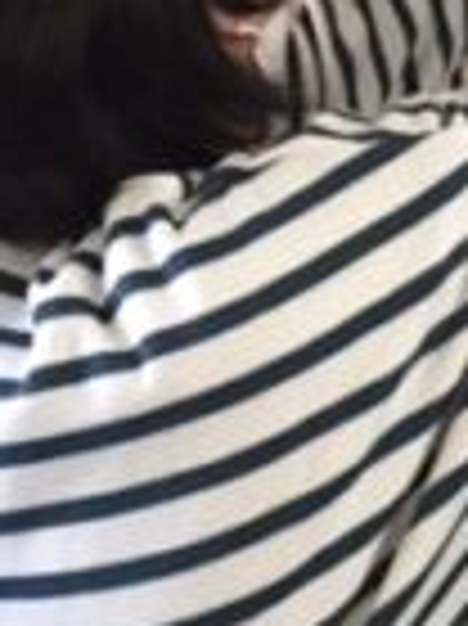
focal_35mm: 115
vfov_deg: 16.9
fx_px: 2076
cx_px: 407
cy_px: 81
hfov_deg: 12.8
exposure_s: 1/24
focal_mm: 4.15
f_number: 2.2
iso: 250
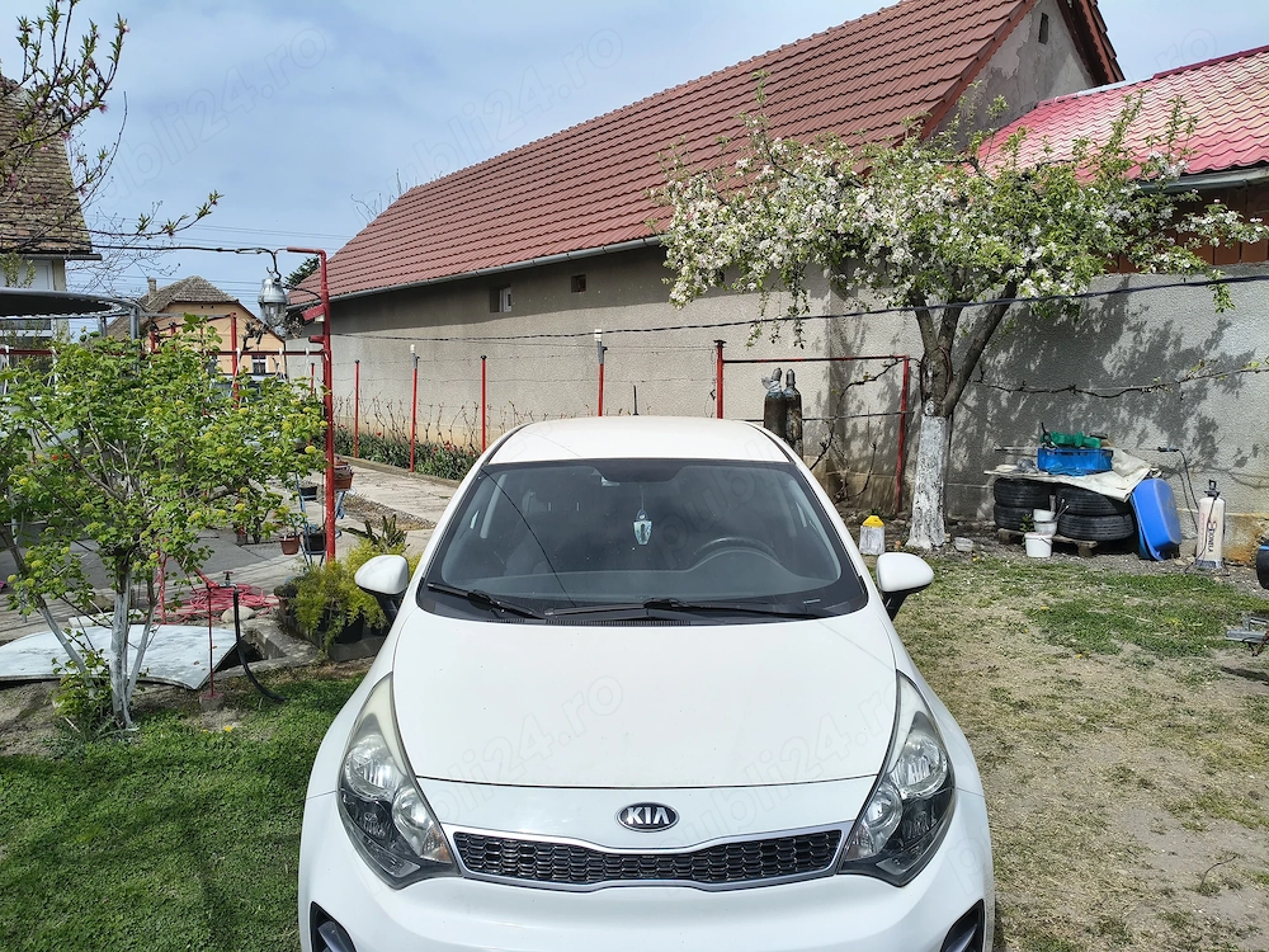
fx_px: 953
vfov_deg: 53.1
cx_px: 634
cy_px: 476
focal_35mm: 26
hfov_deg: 67.3
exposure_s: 1/3904
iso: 111
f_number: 1.8
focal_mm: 4.81
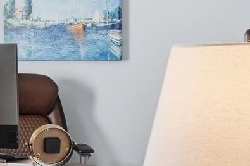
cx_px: -127
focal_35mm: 76
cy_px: 71
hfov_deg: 22.0
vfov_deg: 17.9
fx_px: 527
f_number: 7.1
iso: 125
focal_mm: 10
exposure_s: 1/100
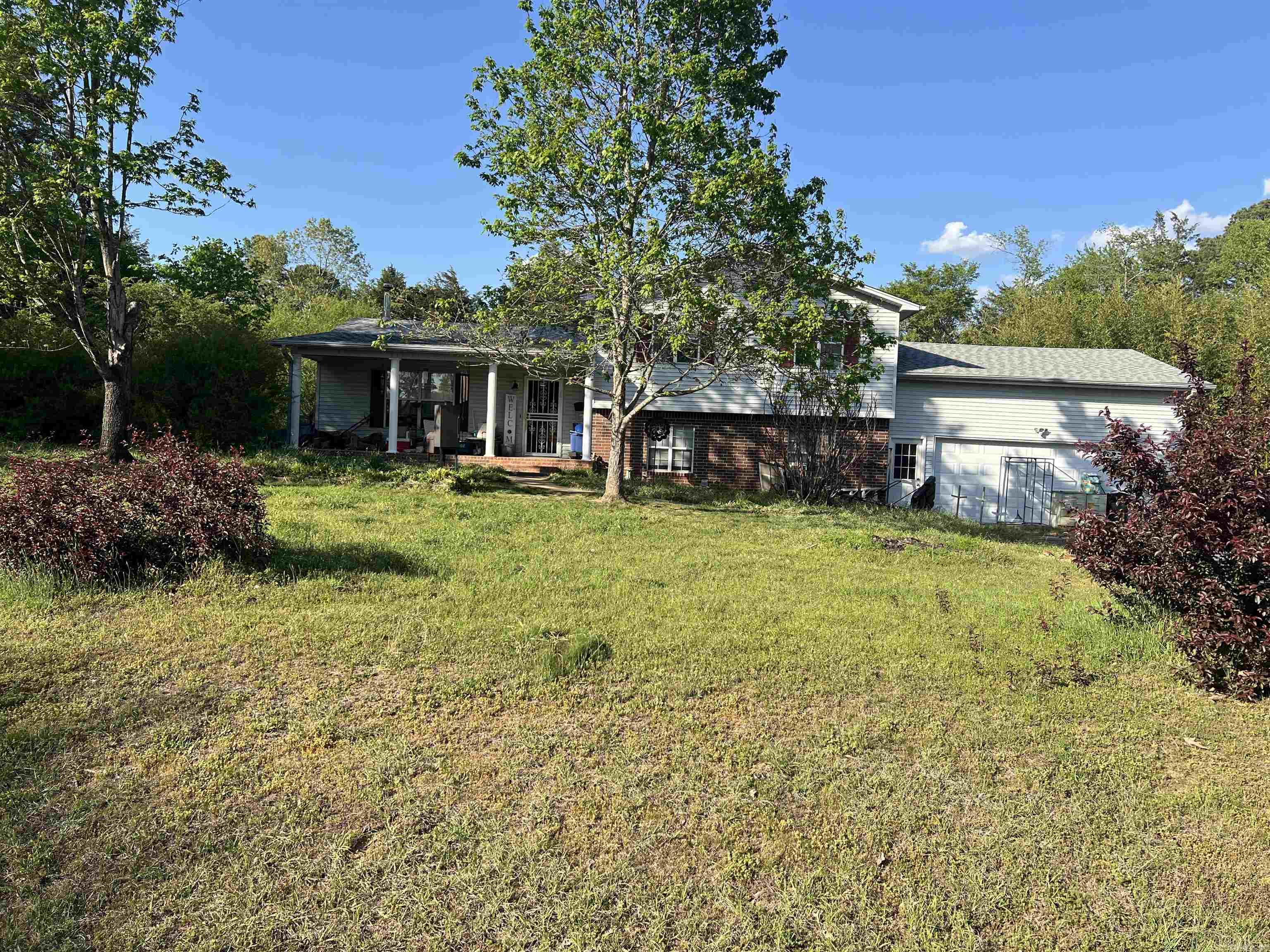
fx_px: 954
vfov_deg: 53.1
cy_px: 476
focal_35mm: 26
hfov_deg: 67.3
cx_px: 635
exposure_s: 1/2299
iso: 50
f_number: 1.5
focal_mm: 5.7
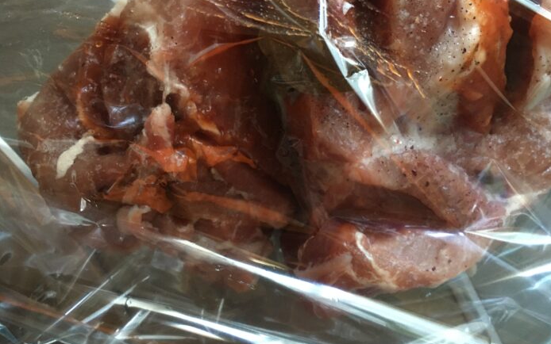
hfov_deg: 61.2
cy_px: 162
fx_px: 466
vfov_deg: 40.6
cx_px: 277
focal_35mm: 31
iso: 200
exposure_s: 1/17
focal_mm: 4.15
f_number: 2.2
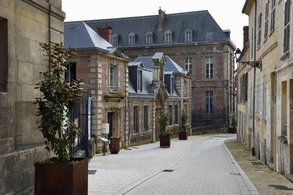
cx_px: 146
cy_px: 98
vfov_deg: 29.9
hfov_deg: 43.6
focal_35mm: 45
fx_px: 366
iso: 200
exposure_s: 1/80
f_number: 16
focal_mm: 45
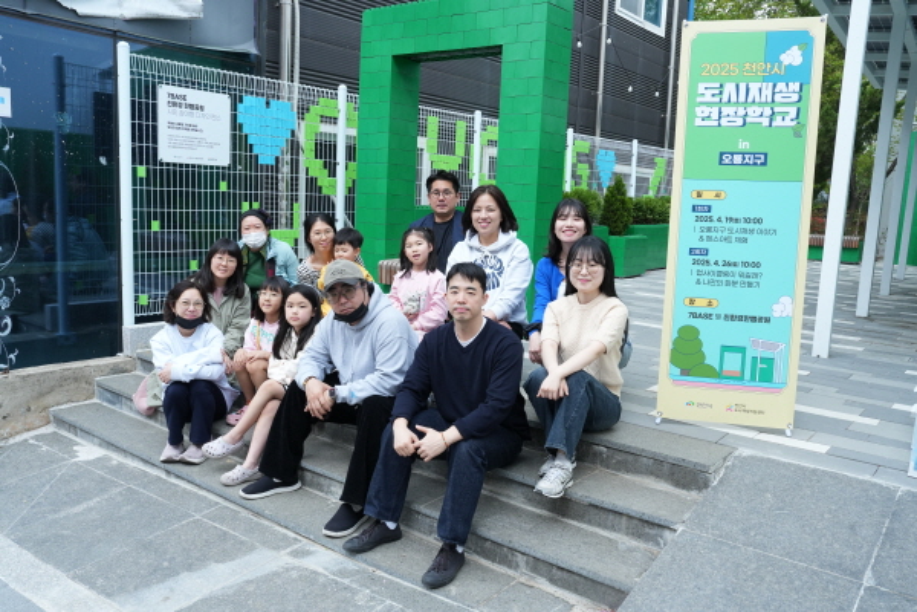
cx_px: 458
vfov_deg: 43.6
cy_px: 306
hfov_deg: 61.9
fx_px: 764
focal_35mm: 30
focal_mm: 30
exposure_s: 1/200
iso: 1000
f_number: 10
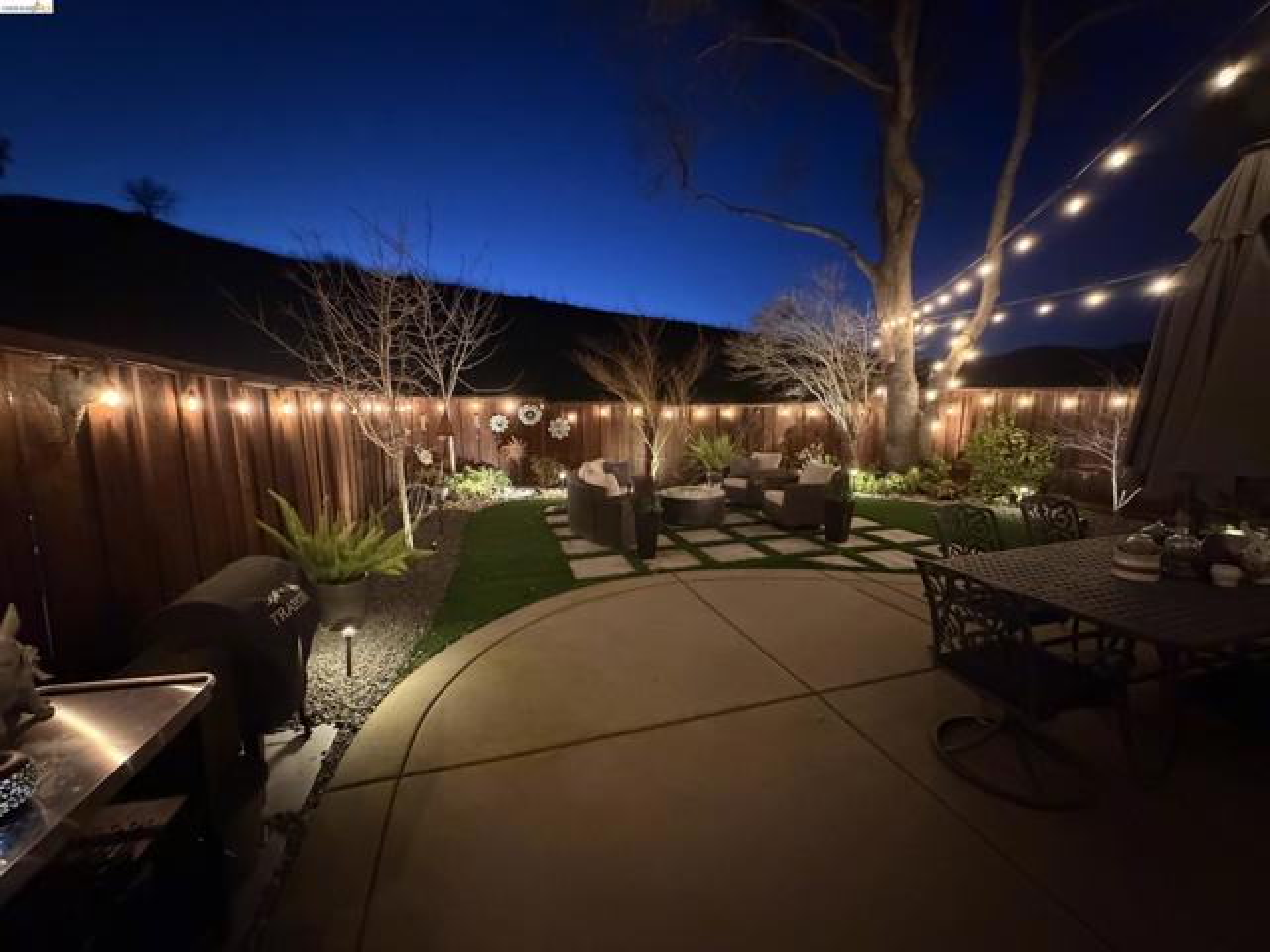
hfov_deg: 102.1
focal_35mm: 14
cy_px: 476
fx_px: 514
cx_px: 635
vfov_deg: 85.7
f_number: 2.2
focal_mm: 2.22
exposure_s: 1/30
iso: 2000
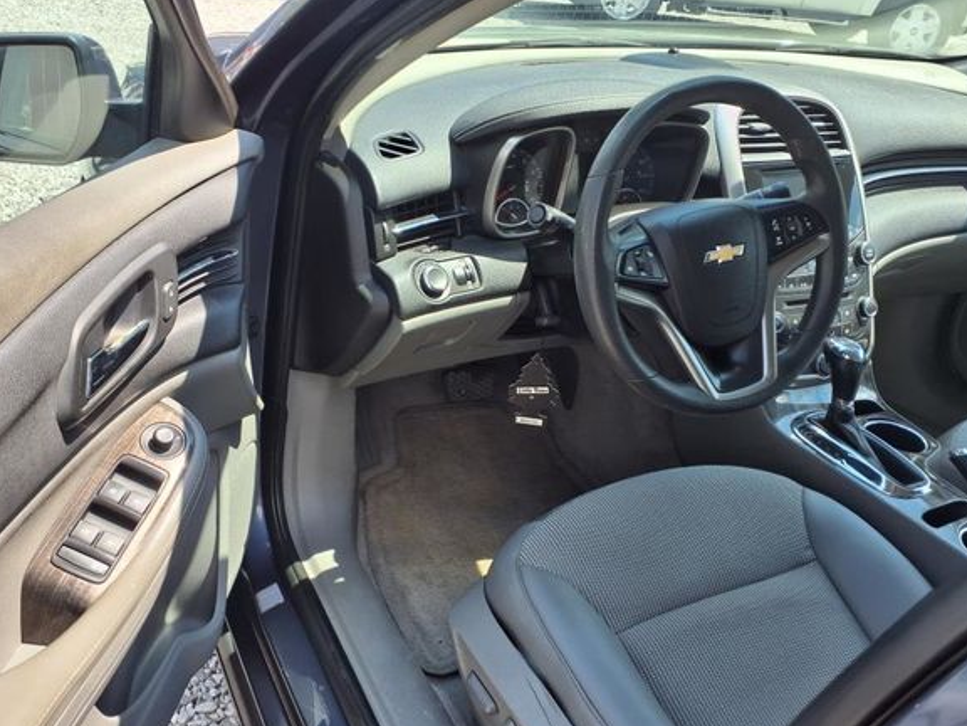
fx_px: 838
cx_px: 440
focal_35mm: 30
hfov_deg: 59.9
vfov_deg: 46.7
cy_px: 397
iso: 40
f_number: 1.9
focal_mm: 3.58
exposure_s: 1/435
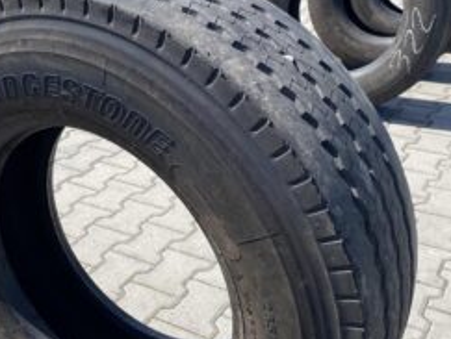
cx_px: 137
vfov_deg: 31.3
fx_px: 600
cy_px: 232
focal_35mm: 46
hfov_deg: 40.5
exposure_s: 1/1464
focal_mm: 4.25
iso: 32
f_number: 1.8
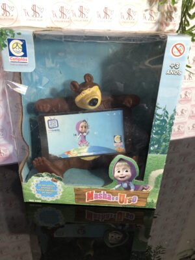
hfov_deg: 49.7
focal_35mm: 28
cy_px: 130
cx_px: 98
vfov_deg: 63.4
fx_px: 210
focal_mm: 3.99
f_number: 1.8
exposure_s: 1/20
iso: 40
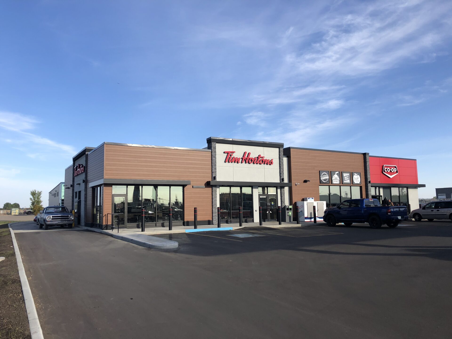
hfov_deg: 63.4
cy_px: 170
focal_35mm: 28
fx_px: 366
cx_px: 226
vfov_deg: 49.7
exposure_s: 1/1333
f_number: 1.8
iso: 20
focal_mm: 3.99
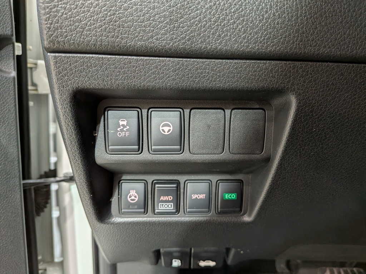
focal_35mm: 24
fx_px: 254
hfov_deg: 71.6
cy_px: 137
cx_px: 183
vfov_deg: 56.8
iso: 31
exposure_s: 1/25.2
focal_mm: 4.53
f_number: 1.7
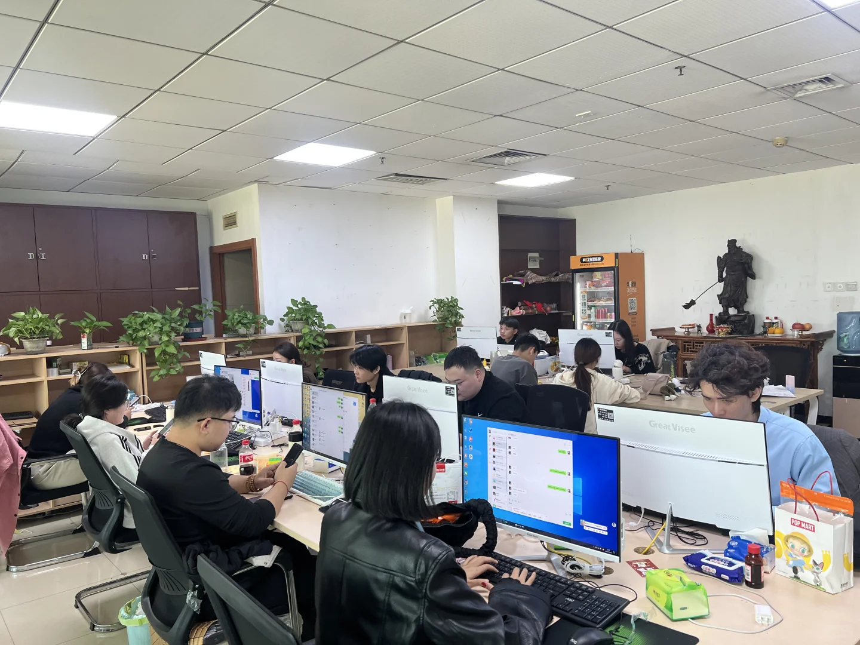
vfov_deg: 53.1
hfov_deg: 67.3
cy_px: 322
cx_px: 430
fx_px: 646
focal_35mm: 26
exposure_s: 1/100
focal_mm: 5.7
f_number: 1.5
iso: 100
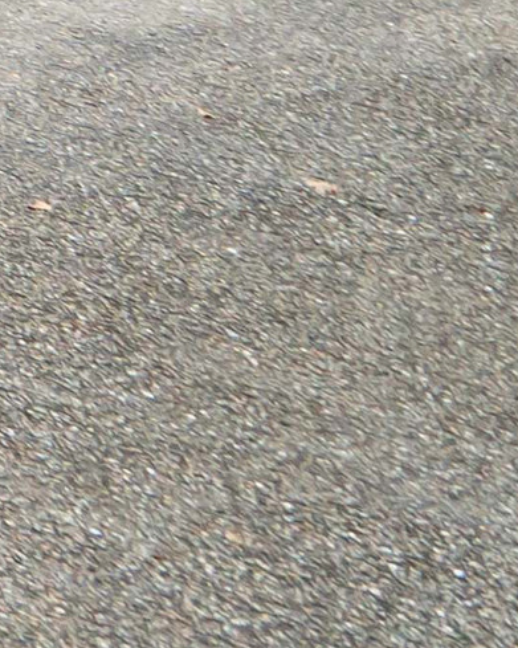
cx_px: -2689
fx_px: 2262
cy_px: -947
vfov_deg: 12.5
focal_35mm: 118
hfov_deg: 4.9
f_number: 5.6
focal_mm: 12
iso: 100
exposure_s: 1/125
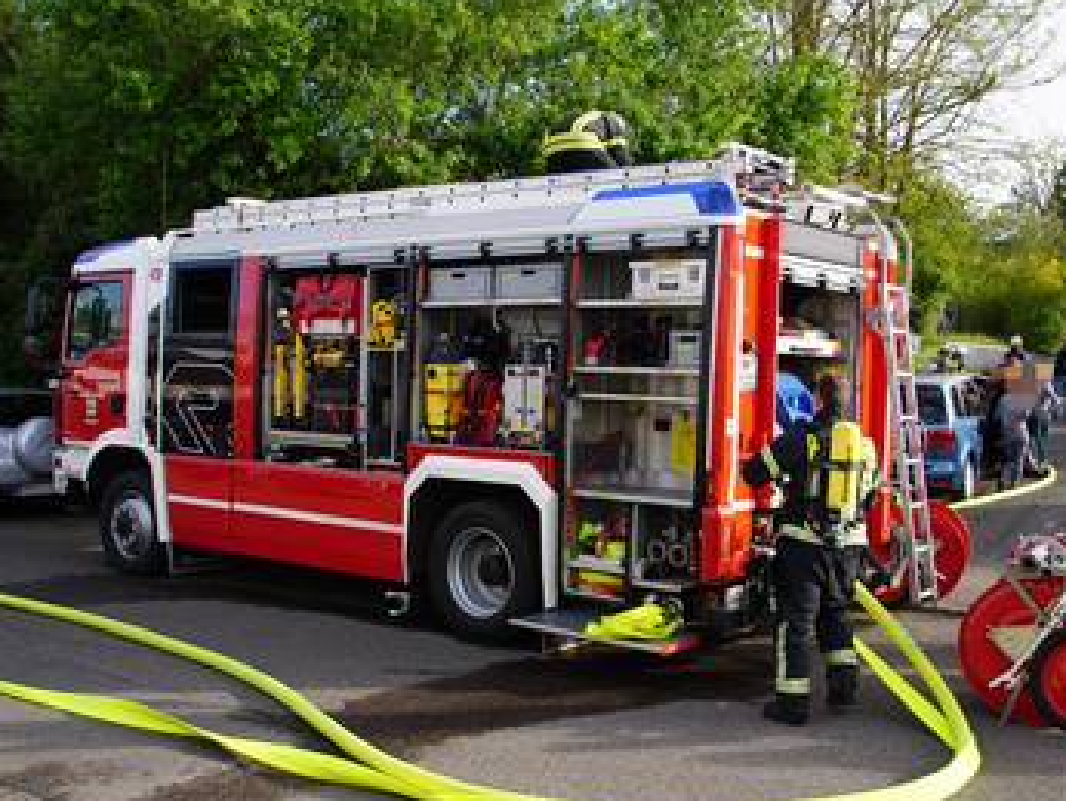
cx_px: 592
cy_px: 399
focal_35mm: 40
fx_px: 1233
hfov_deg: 46.7
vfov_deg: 36.0
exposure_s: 1/100
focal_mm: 24
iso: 100
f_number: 7.1
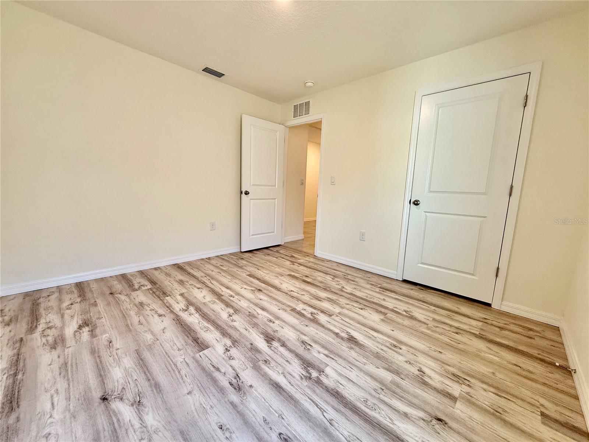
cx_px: 294
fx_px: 238
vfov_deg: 85.7
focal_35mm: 14
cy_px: 221
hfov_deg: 102.1
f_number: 2.2
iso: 200
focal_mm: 2.22
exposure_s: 1/120
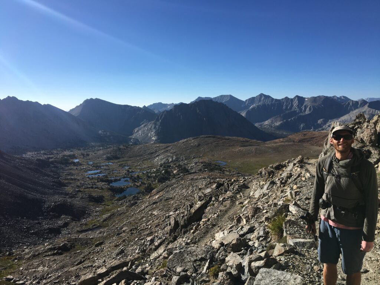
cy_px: 142
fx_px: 318
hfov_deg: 61.7
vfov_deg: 48.2
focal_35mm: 29
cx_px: 190
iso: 25
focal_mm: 4.15
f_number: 2.2
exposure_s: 1/2262
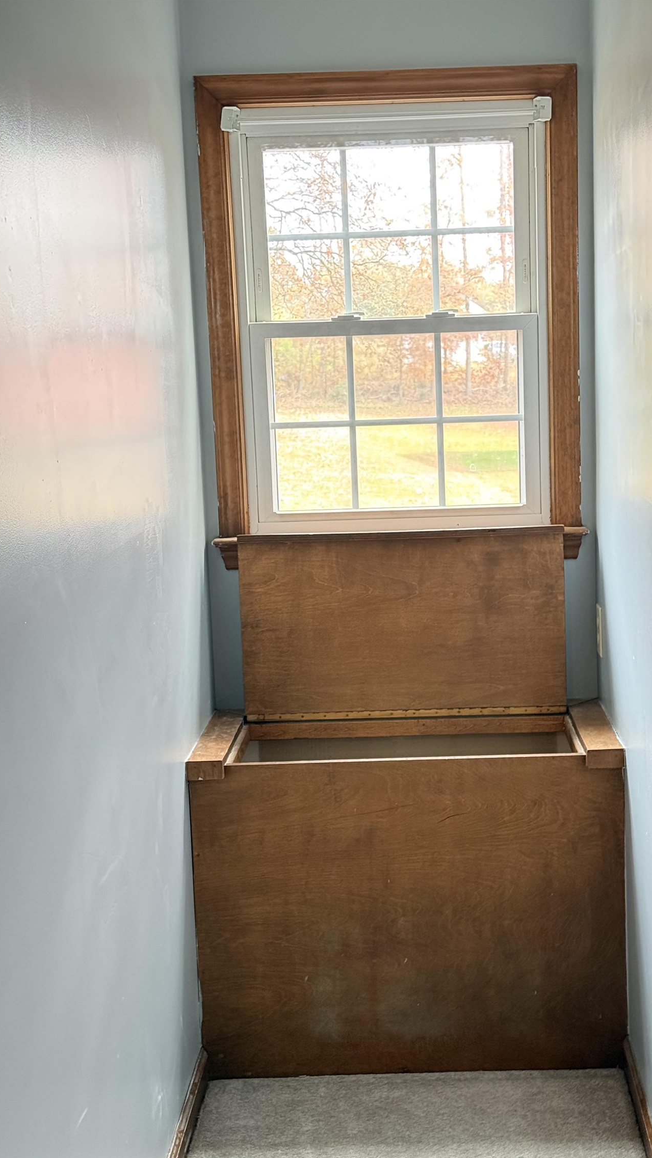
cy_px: 585
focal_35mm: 53
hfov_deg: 22.6
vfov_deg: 39.2
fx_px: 1629
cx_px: 409
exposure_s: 1/30
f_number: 1.78
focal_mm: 6.76
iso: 500
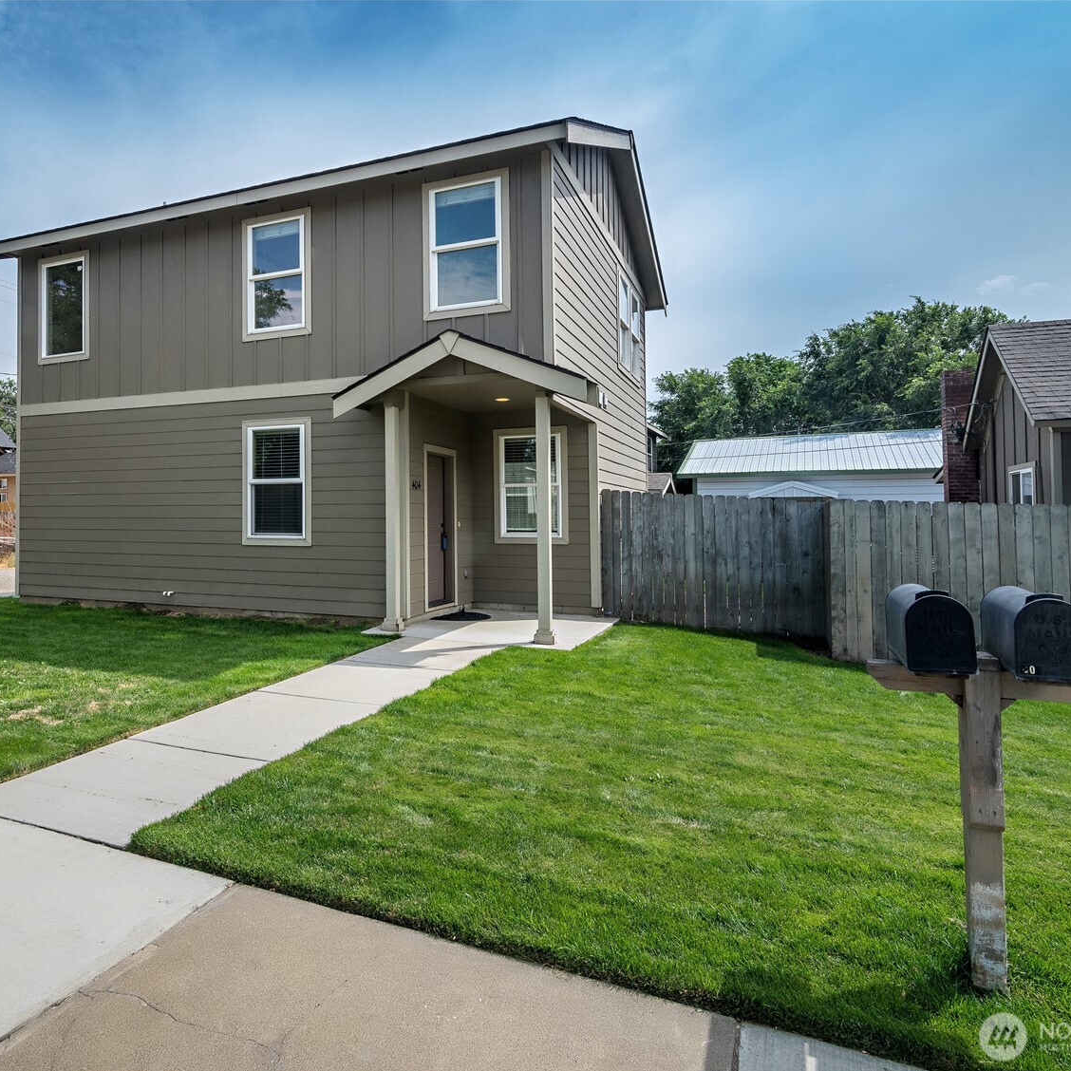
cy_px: 536
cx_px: 406
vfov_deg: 67.3
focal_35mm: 23
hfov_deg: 66.3
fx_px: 805
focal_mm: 18
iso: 200
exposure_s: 1/250
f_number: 14
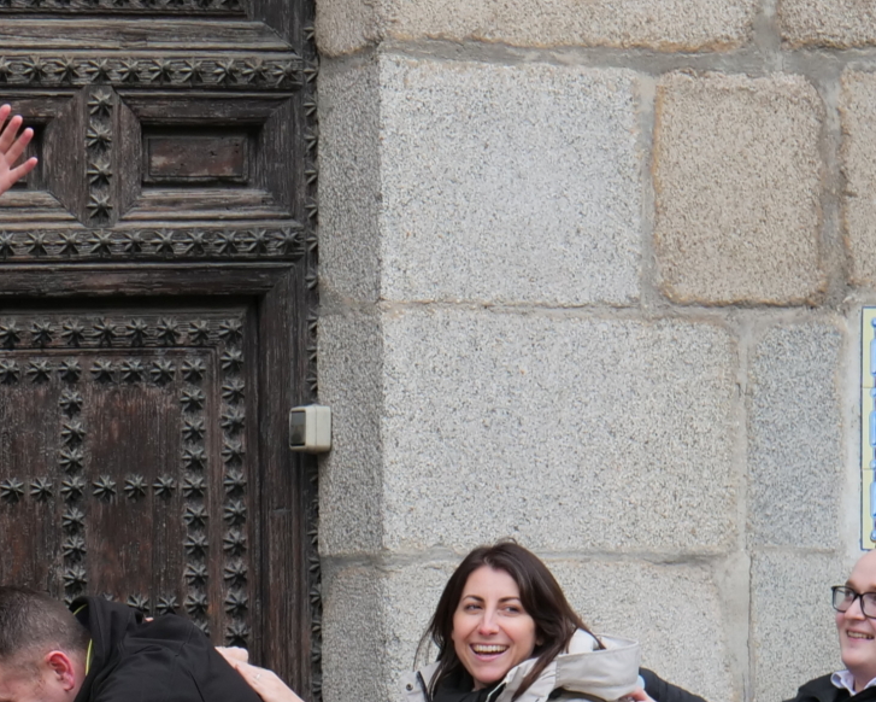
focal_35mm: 165
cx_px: -314
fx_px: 4279
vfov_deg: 9.2
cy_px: 849
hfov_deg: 11.3
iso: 200
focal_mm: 24
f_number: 3.5
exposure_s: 1/160
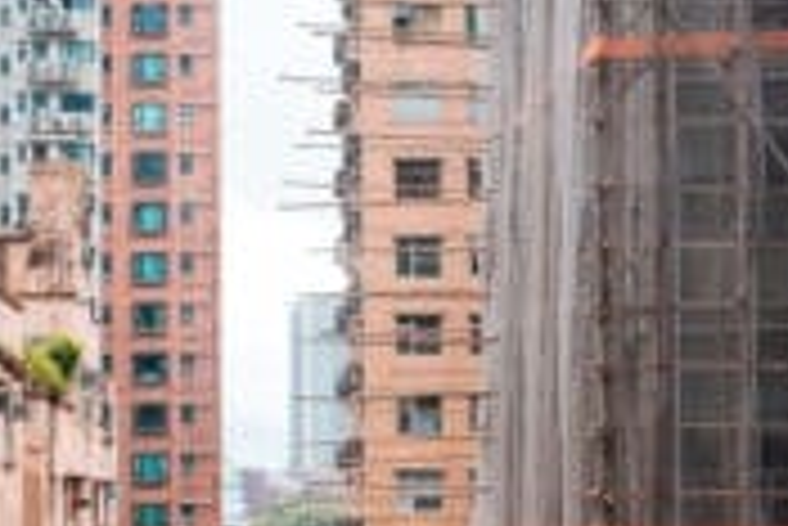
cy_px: 391
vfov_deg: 14.7
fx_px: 2037
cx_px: 284
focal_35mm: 93
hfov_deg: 21.8
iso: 200
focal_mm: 22.7
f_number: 4.5
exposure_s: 1/50
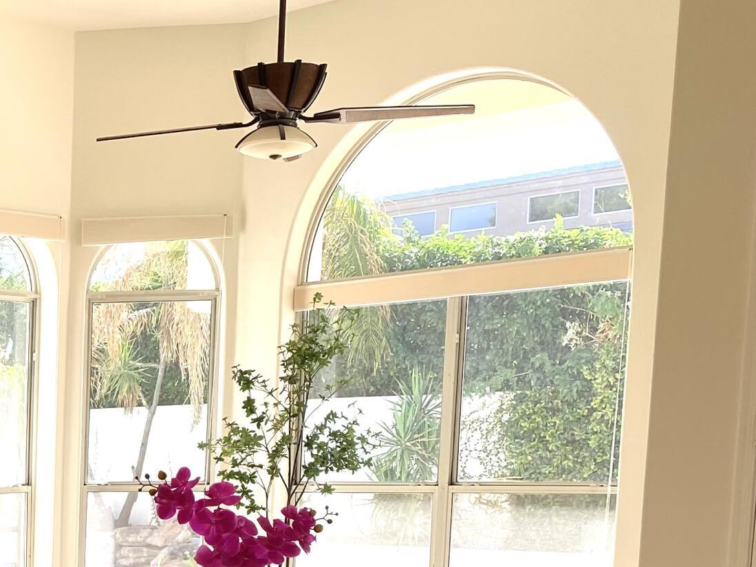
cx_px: -255
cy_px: 708
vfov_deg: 19.3
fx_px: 1550
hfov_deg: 23.8
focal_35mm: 71
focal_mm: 4.25
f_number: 1.8
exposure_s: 1/241
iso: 32
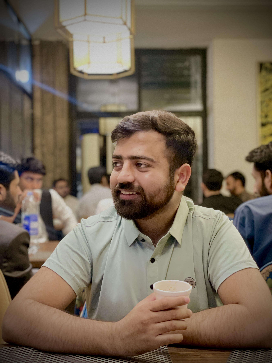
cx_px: 136
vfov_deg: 36.8
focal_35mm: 52
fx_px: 545
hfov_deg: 28.0
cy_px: 182
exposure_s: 1/14
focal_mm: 6
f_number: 2
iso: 640
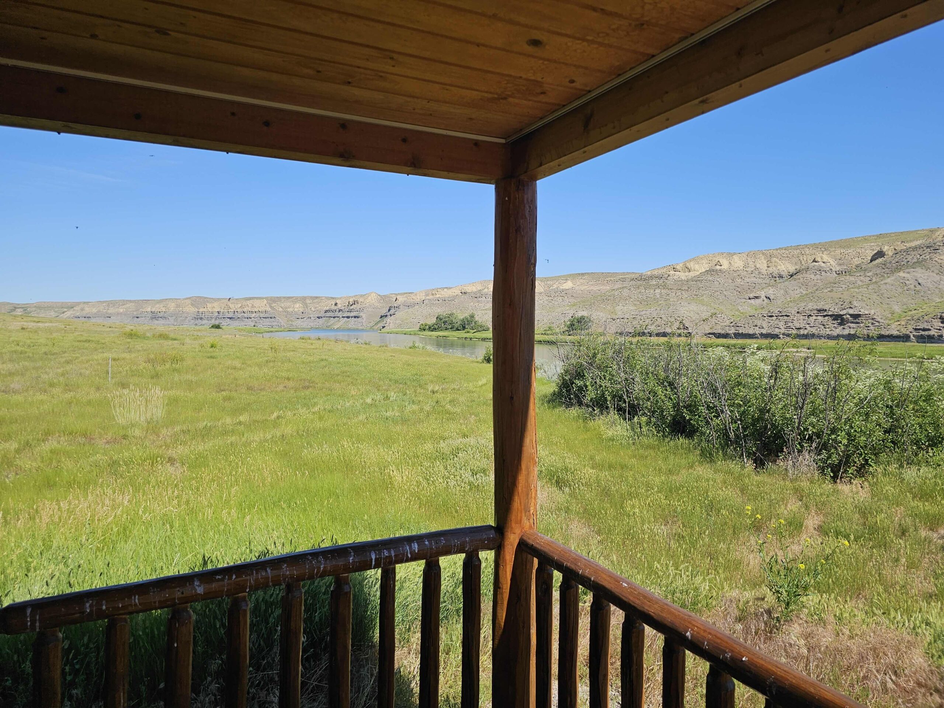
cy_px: 354
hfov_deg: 73.9
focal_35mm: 23
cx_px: 472
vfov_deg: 58.9
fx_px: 627
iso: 25
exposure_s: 1/2000
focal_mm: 6.3
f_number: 1.7
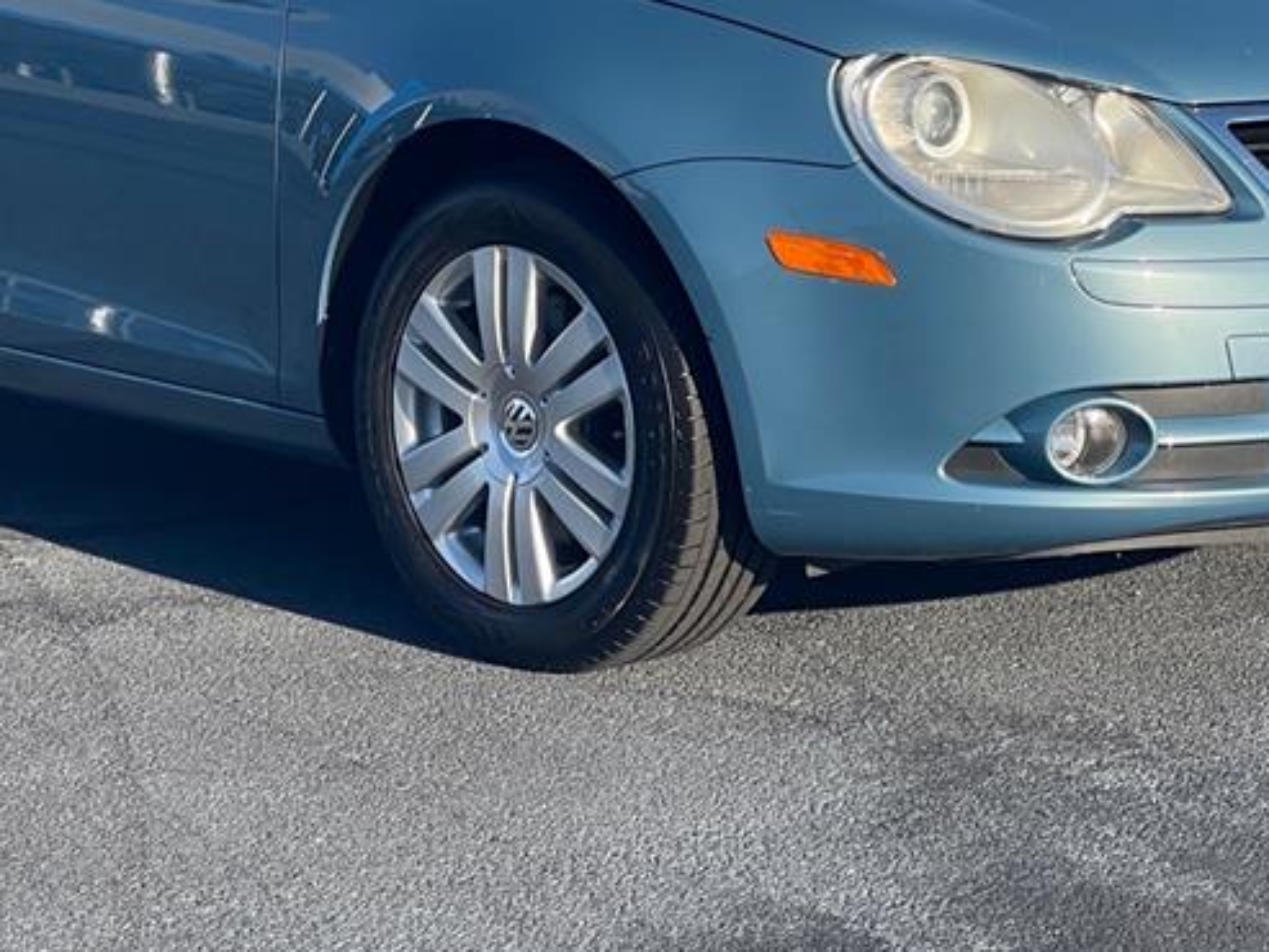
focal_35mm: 108
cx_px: 515
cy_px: 80
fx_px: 3960
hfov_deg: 18.2
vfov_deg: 13.6
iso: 25
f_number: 2
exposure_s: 1/888
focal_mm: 6
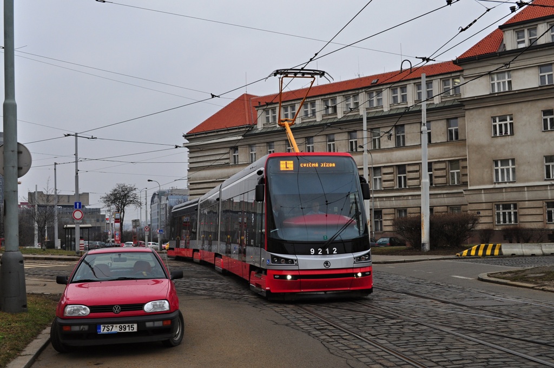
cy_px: 184
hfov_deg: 43.7
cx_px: 277
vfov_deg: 29.8
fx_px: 692
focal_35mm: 45
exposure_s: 1/250
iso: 400
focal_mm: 30
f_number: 8
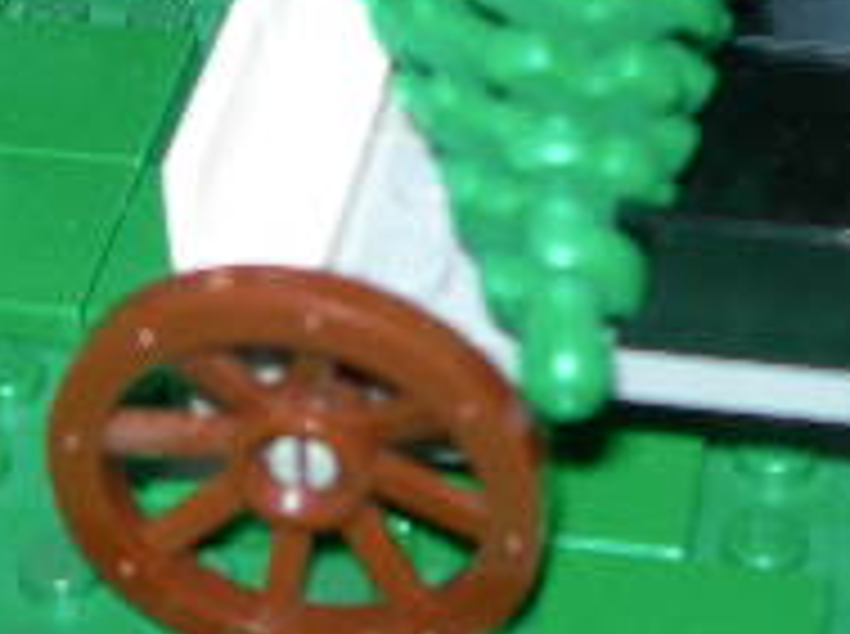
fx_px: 3162
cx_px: 414
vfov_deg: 11.4
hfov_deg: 15.3
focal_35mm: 129
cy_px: 40
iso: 50
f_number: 2.8
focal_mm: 7.8
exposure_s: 1/60.1
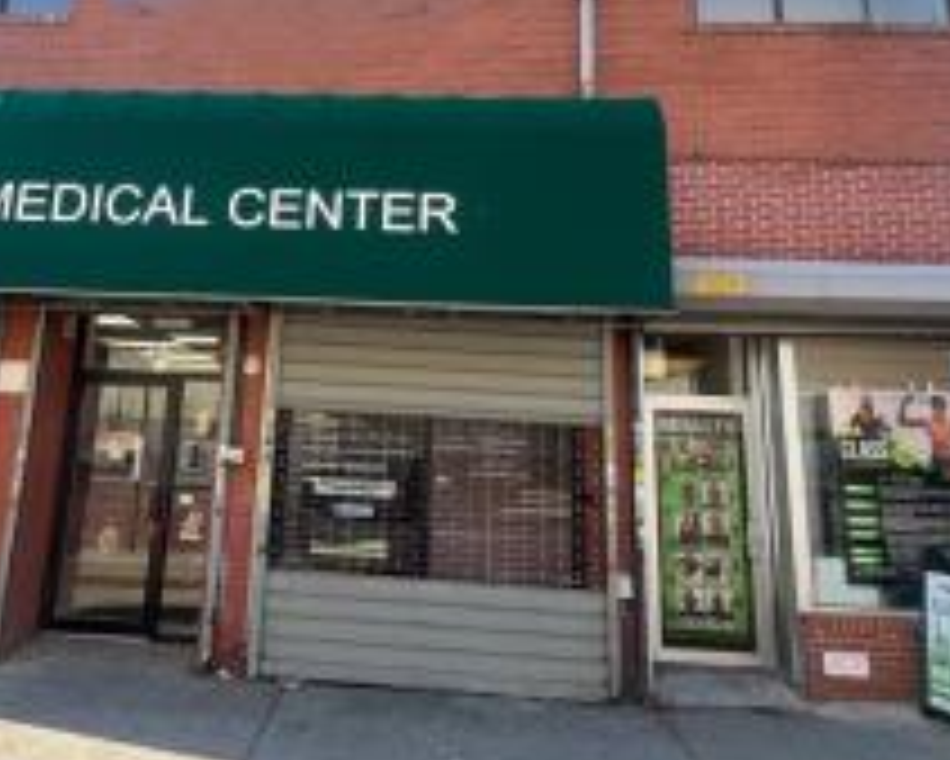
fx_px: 675
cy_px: 292
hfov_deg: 69.7
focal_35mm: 24
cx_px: 392
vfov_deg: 58.2
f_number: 1.8
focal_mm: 1.57
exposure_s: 1/178
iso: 32
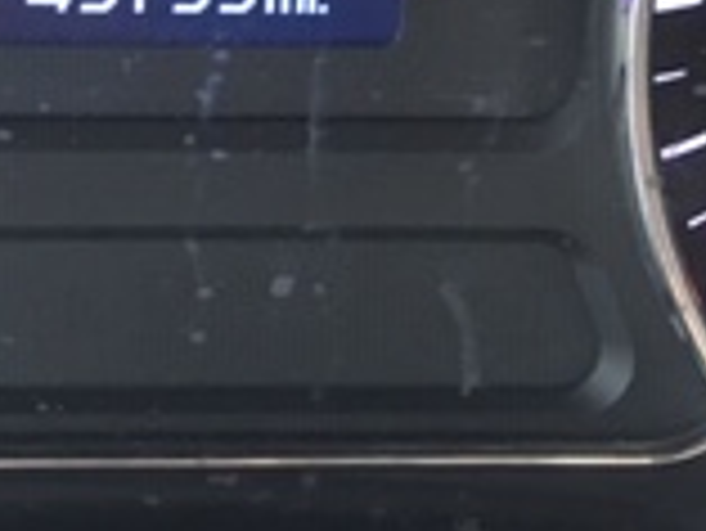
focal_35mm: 118
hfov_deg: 16.6
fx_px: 2408
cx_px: 171
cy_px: -428
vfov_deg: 11.6
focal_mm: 4.15
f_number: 2.2
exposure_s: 1/24
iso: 200
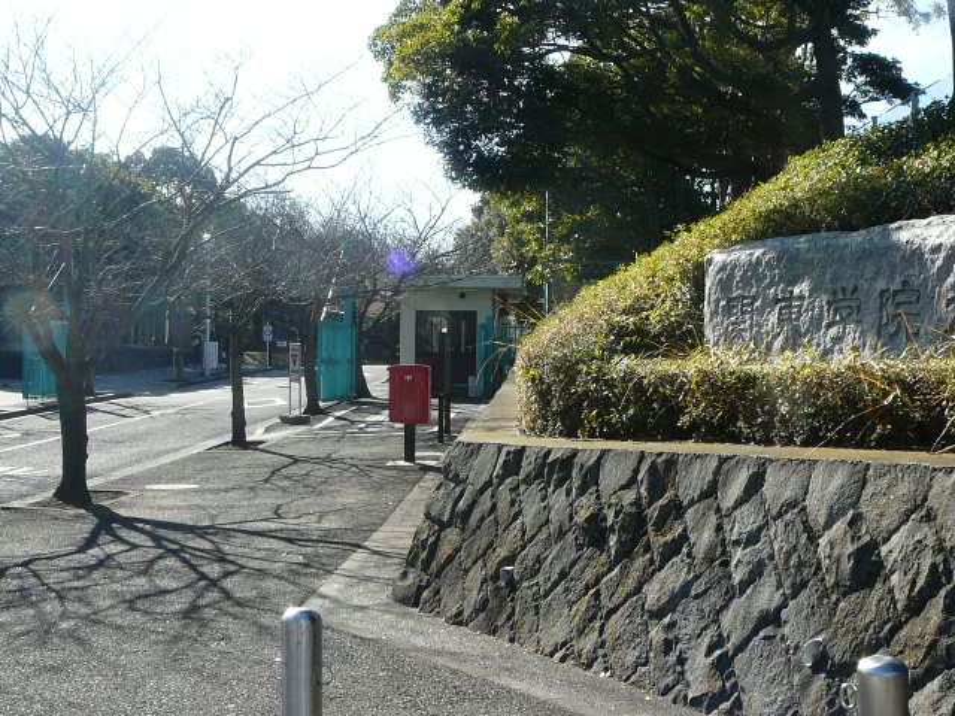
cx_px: 478
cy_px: 358
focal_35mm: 53
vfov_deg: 27.5
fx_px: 1462
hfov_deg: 36.2
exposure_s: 1/250
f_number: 5.6
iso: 100
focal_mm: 5.4
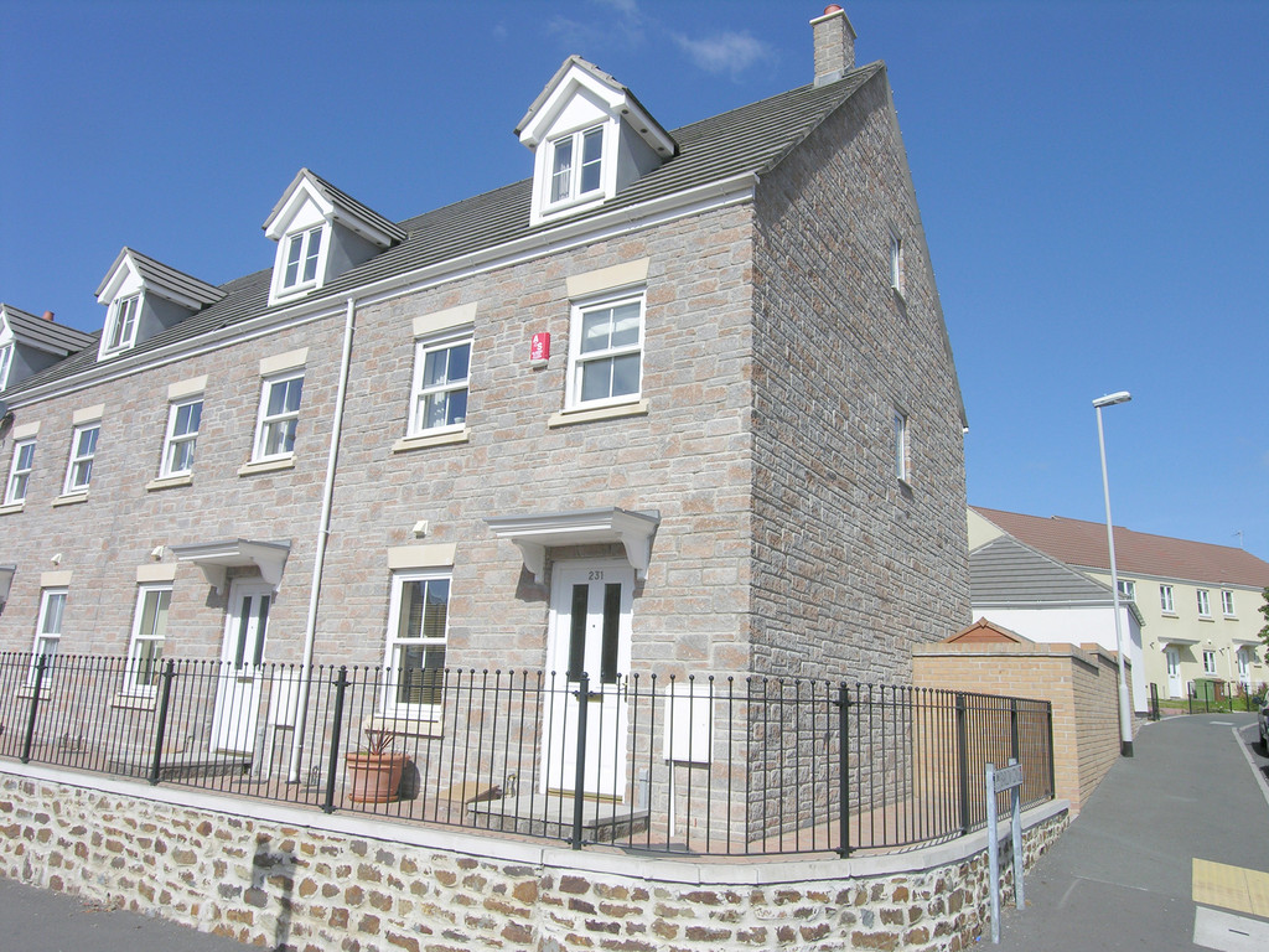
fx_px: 880
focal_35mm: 24
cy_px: 476
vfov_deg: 56.8
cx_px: 634
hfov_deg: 71.6
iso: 50
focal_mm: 6.1
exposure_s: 1/342
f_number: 6.4
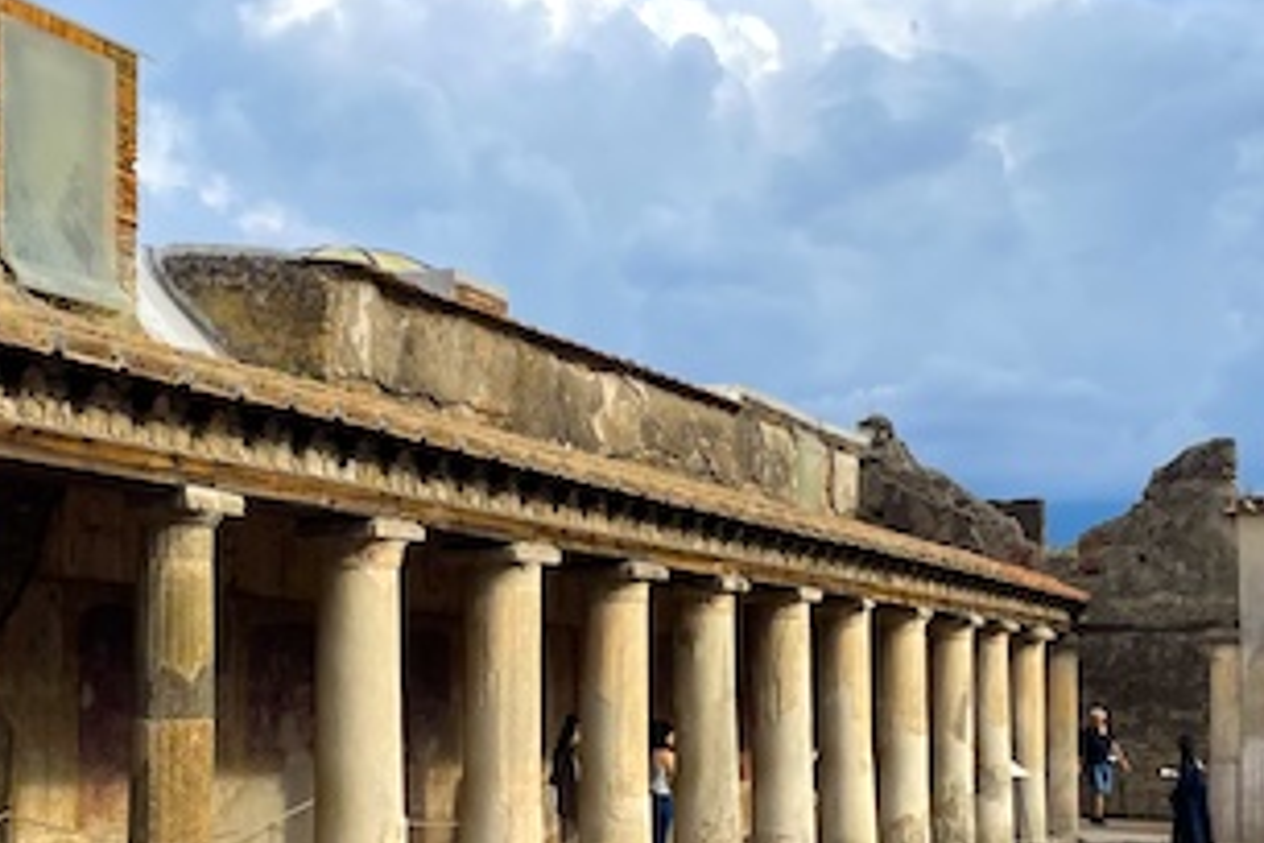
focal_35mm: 59
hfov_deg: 33.7
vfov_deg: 22.8
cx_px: 450
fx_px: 2071
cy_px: 638
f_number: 1.6
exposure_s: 1/3610
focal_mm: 4.2
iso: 32
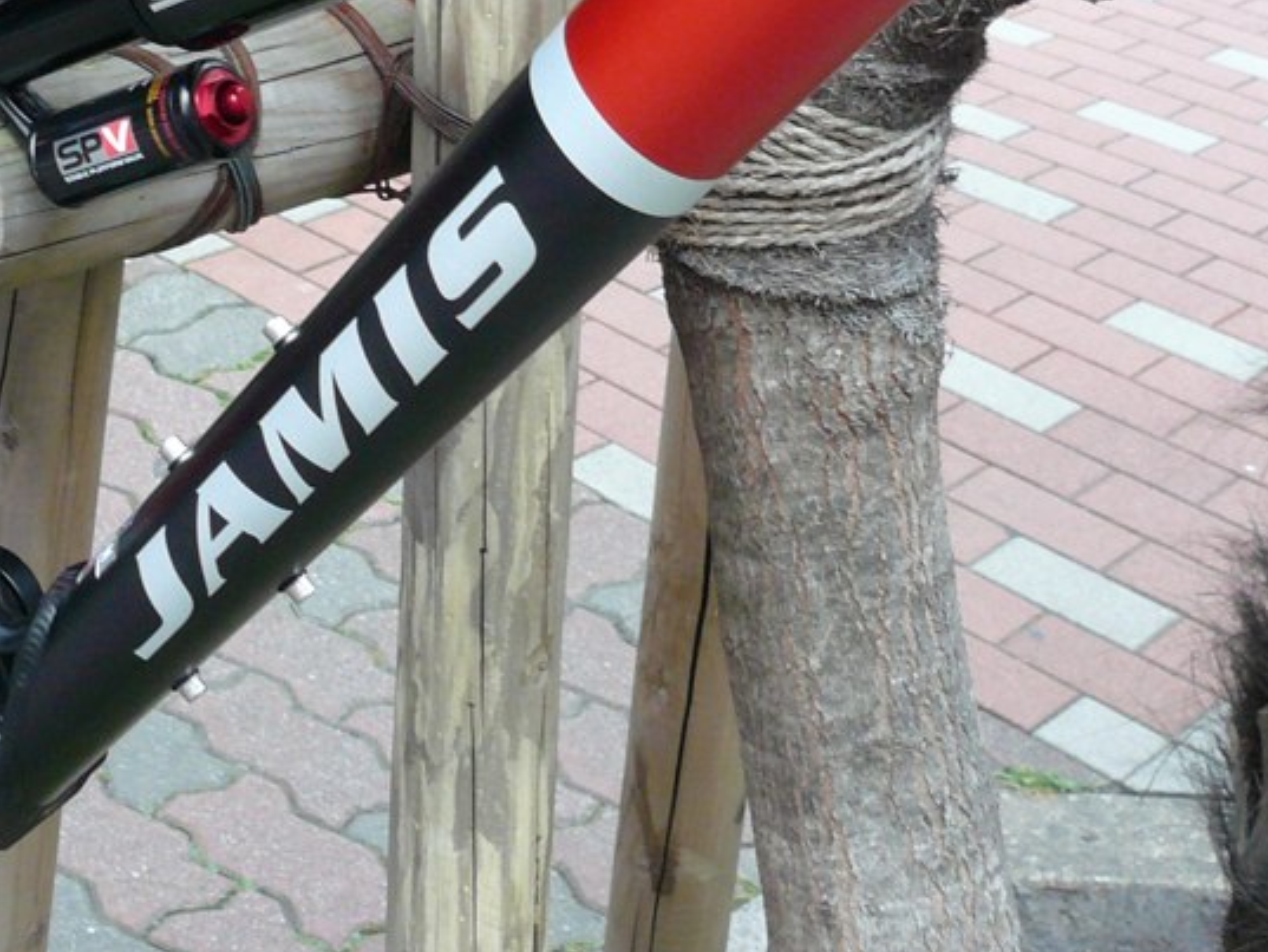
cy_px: -38
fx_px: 2785
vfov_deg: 18.8
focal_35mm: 76
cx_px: 359
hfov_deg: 25.4
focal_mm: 5.4
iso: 160
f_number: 3
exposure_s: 1/15
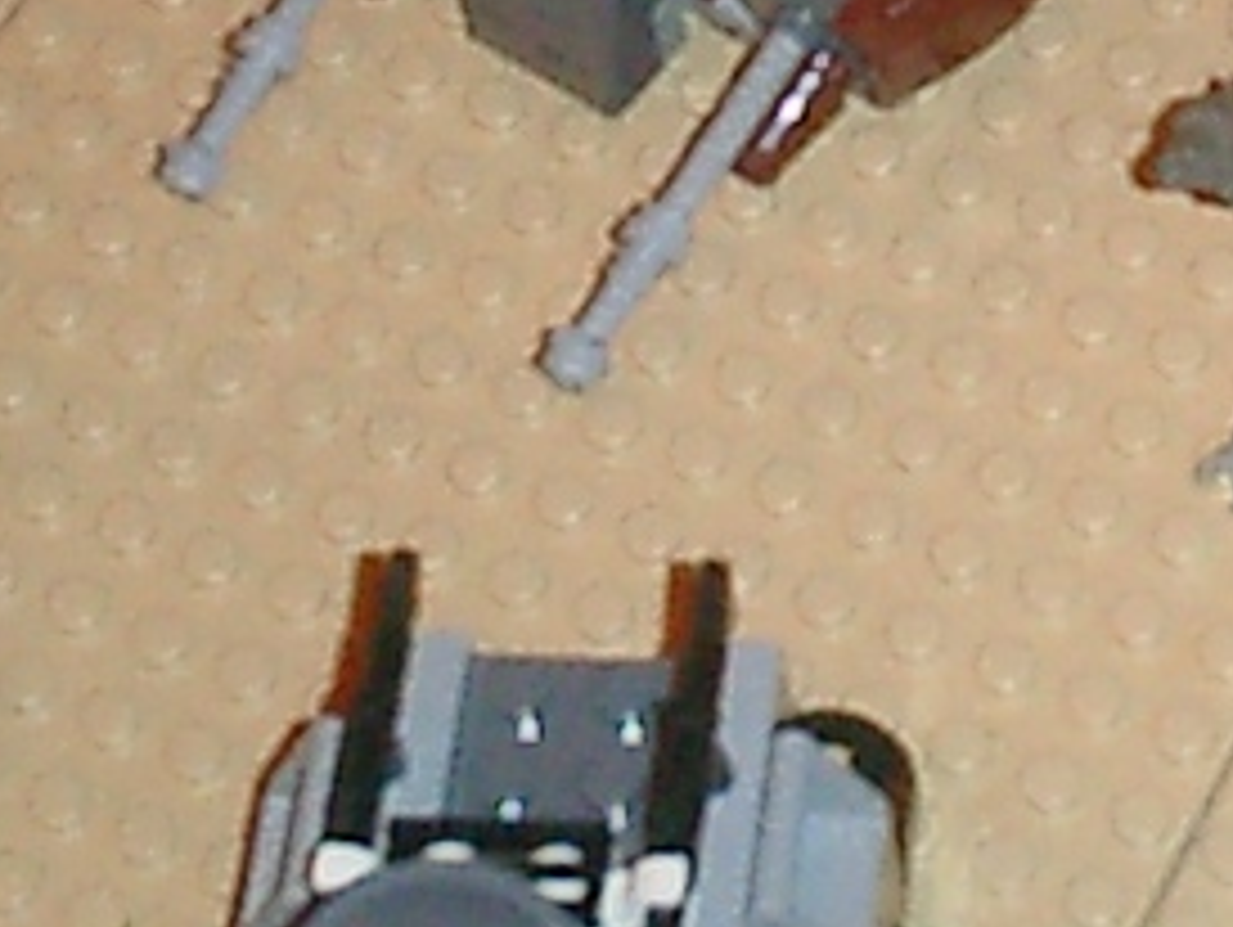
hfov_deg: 9.3
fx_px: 7487
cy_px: -585
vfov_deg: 6.9
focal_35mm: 210
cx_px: 1467
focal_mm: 7.5
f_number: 3.2
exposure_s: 1/30
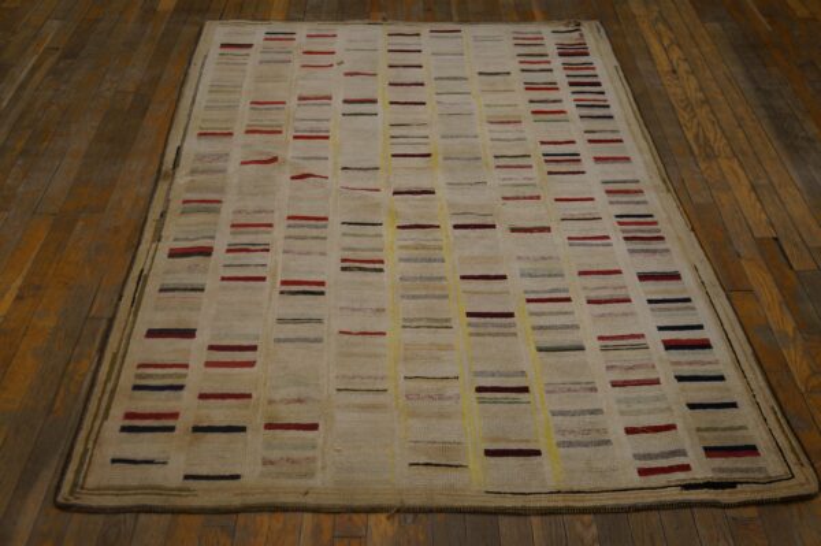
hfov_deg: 49.6
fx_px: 889
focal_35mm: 39
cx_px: 410
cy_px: 273
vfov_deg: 34.2
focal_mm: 26
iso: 250
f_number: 4
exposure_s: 1/60
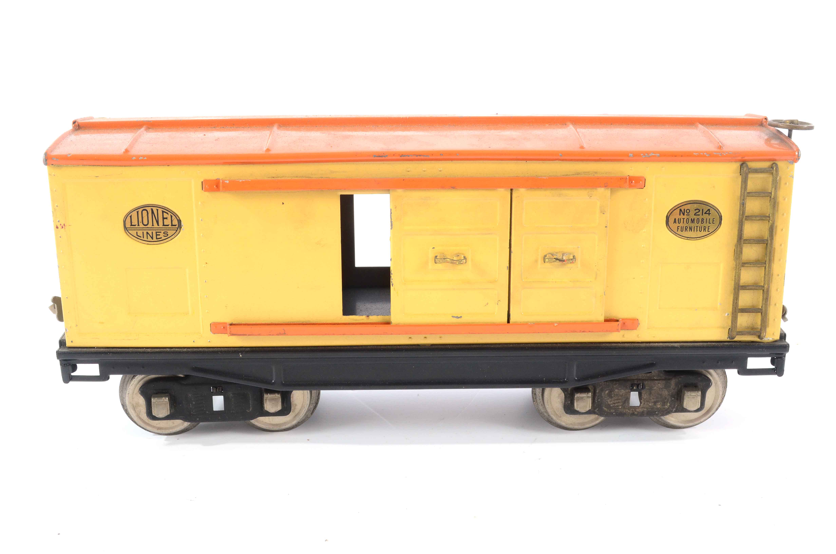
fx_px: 904
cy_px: 277
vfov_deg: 34.1
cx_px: 418
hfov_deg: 49.6
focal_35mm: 39
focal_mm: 26
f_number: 18
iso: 400
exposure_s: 1/80
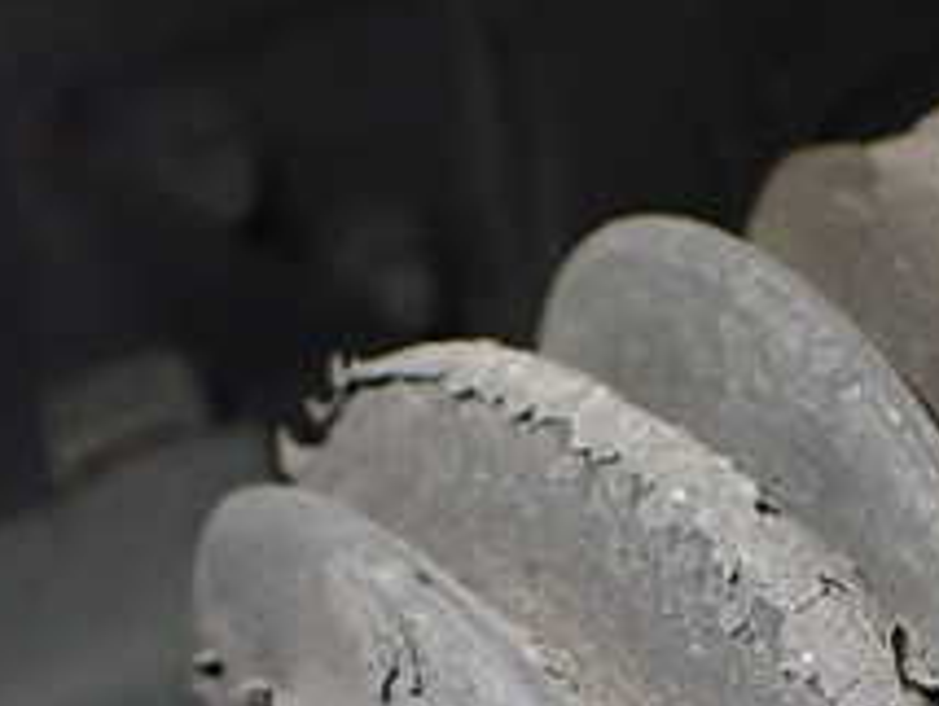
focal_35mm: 84
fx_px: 2281
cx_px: 702
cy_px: 864
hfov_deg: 23.0
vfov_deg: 16.8
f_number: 2.3
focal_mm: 5.4
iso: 800
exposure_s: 1/100
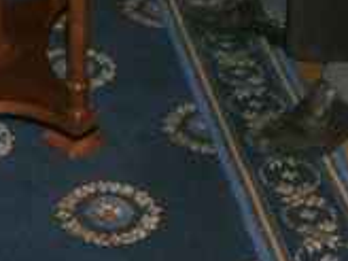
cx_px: 15
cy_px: -227
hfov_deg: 16.0
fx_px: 1216
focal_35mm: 121
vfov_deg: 11.3
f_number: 2.9
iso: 200
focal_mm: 5.5
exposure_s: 1/30
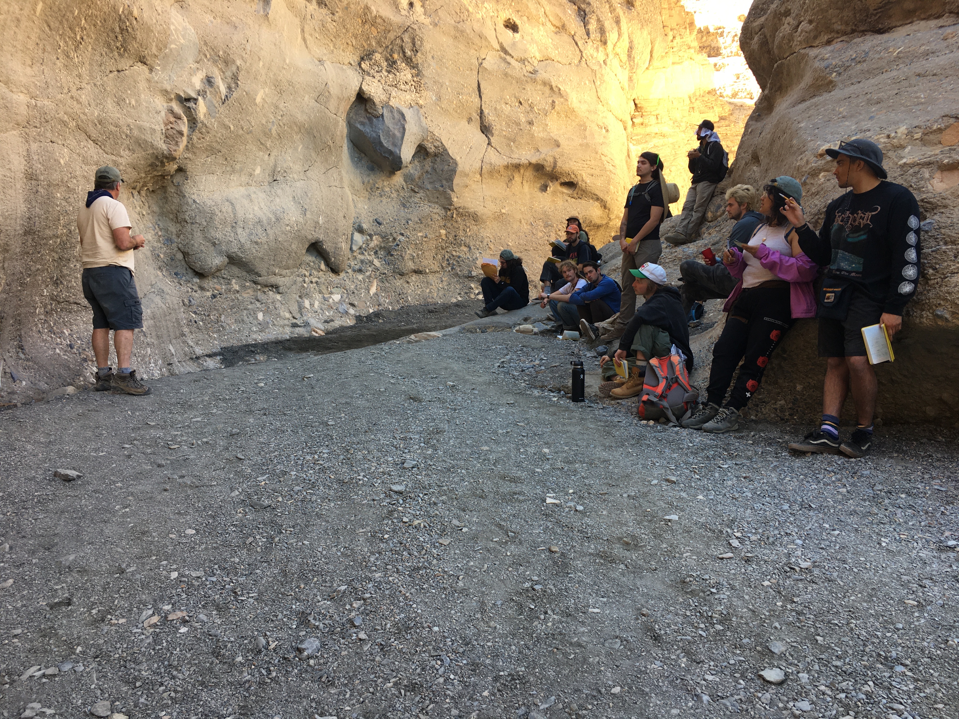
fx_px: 803
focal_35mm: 29
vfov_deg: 48.2
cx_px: 480
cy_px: 360
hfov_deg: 61.7
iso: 25
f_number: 2.2
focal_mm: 4.15
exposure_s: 1/120
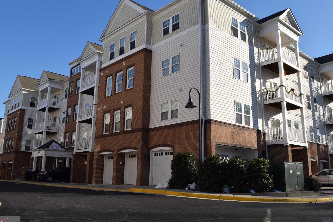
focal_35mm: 32
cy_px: 98
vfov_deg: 41.1
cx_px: 175
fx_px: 296
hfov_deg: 58.7
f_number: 11
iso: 100
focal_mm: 18
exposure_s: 1/200
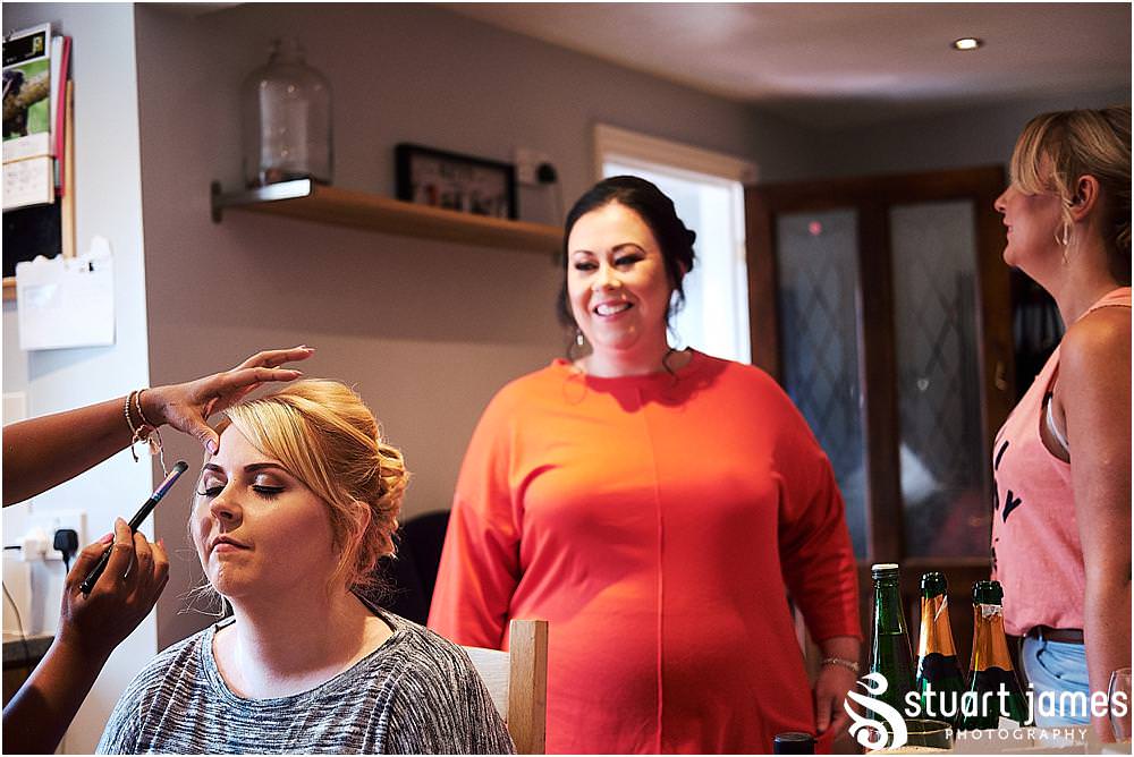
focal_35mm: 53
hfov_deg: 37.5
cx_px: 567
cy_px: 378
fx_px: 1670
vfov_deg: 25.6
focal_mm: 35
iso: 1600
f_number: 2
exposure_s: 1/250
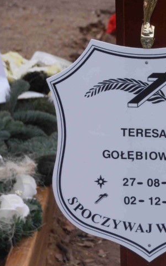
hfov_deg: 5.6
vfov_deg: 8.9
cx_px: 159
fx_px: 1709
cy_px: 133
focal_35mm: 236
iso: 125
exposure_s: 1/100
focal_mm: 29.44
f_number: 5.9
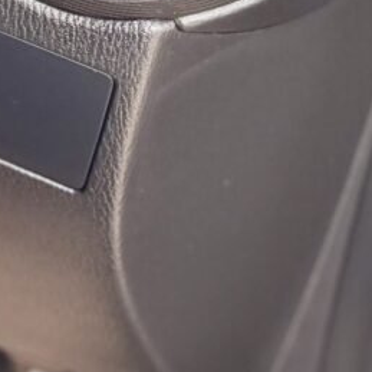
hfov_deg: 6.3
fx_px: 2553
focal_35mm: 210
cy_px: -317
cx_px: -1251
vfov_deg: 8.0
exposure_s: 1/121
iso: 80
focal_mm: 6.76
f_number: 1.78
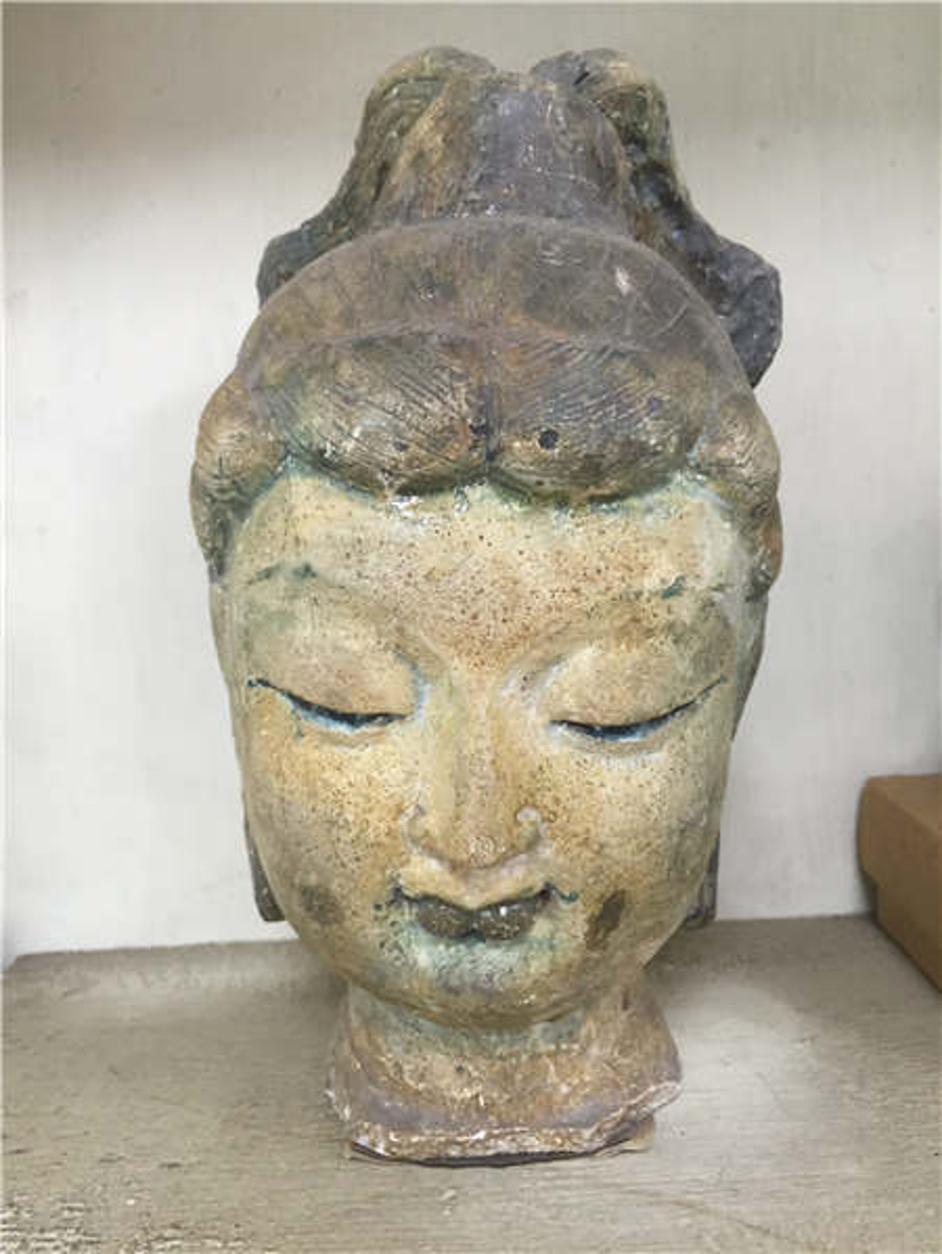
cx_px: 471
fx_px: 1051
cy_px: 627
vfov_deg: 61.6
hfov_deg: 48.3
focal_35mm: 29
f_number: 2.2
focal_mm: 4.15
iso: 80
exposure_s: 1/30
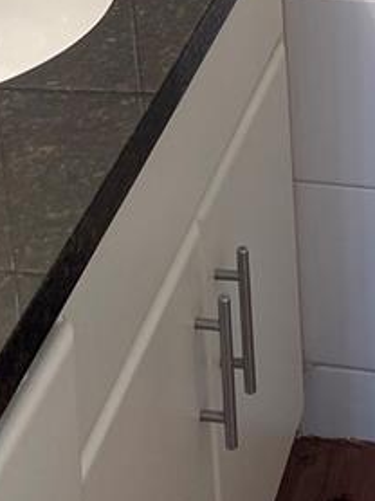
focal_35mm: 108
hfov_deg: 13.6
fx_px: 1562
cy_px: -443
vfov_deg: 15.3
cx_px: 296
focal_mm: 5.1
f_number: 1.6
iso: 64
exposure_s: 1/120
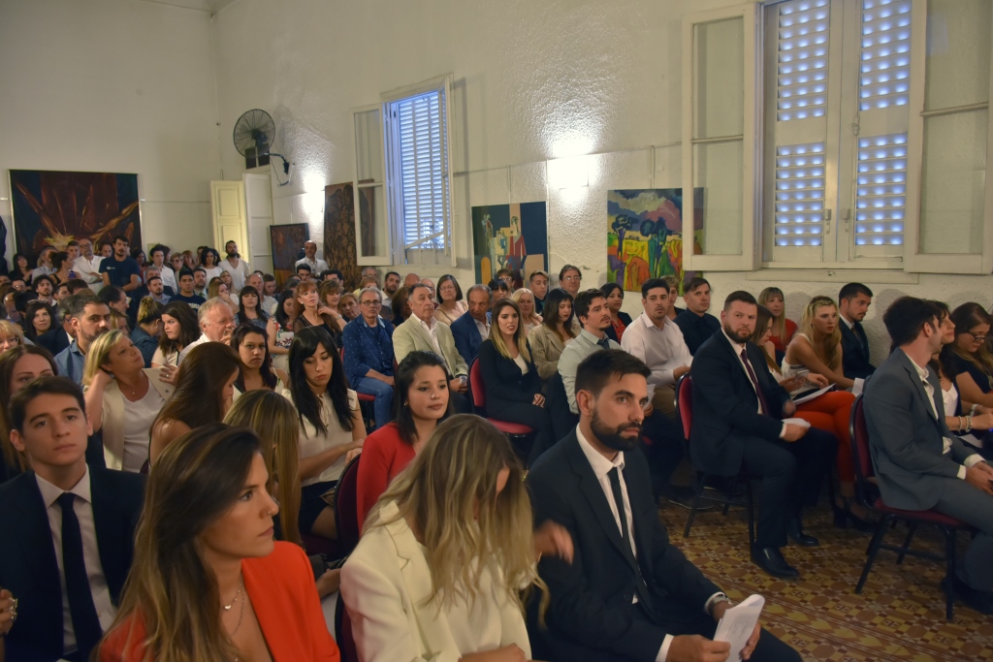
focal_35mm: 27
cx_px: 496
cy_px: 331
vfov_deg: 47.9
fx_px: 745
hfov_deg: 67.4
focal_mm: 18
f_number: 3.5
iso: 800
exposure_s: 1/20
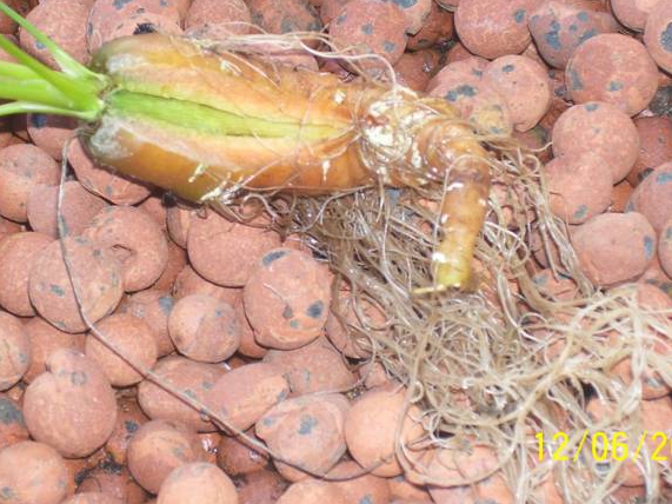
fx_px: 2775
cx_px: 291
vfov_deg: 10.4
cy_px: 180
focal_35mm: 143
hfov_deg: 13.8
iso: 125
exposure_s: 1/90
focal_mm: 16.8
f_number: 4.6
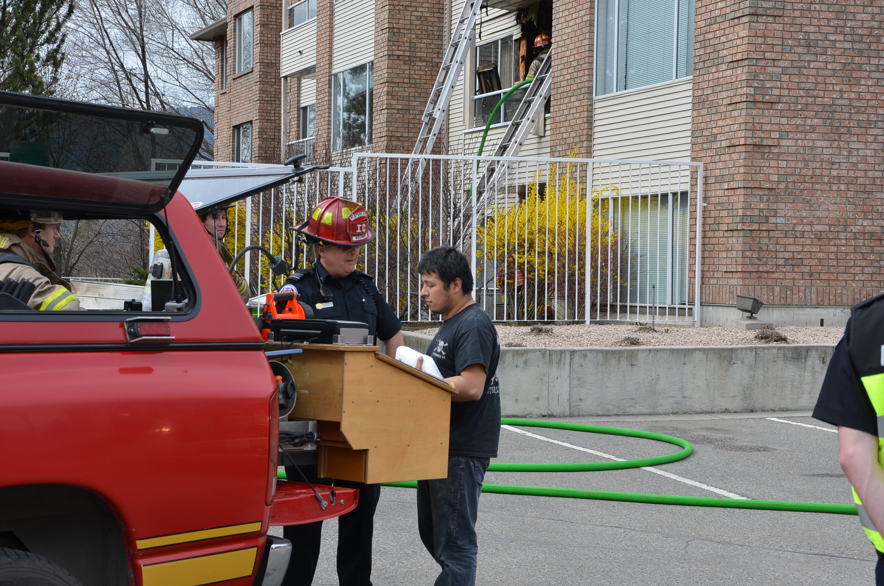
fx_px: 1802
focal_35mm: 74
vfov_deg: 18.5
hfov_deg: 27.6
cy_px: 282
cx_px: 426
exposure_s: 1/250
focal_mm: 45
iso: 160
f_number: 8
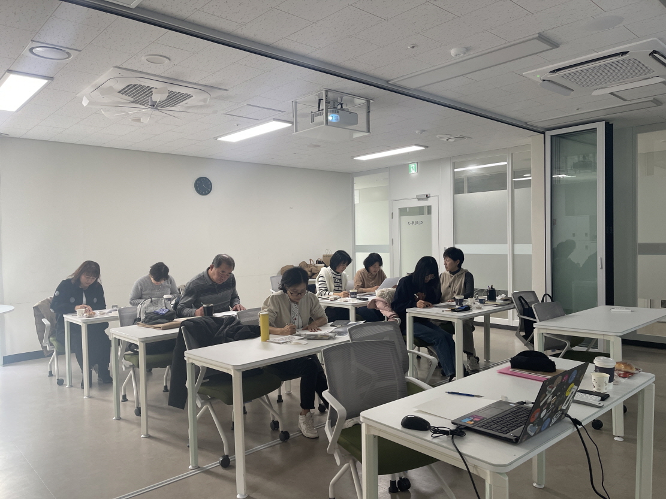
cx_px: 333
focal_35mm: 25
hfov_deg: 69.4
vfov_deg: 54.9
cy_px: 250
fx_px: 481
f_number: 1.6
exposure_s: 1/120
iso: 125
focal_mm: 5.1
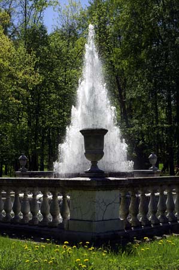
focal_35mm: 68
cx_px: 90
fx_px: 505
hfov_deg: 20.1
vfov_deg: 29.9
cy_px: 135
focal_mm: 45
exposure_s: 1/250
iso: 100
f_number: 11
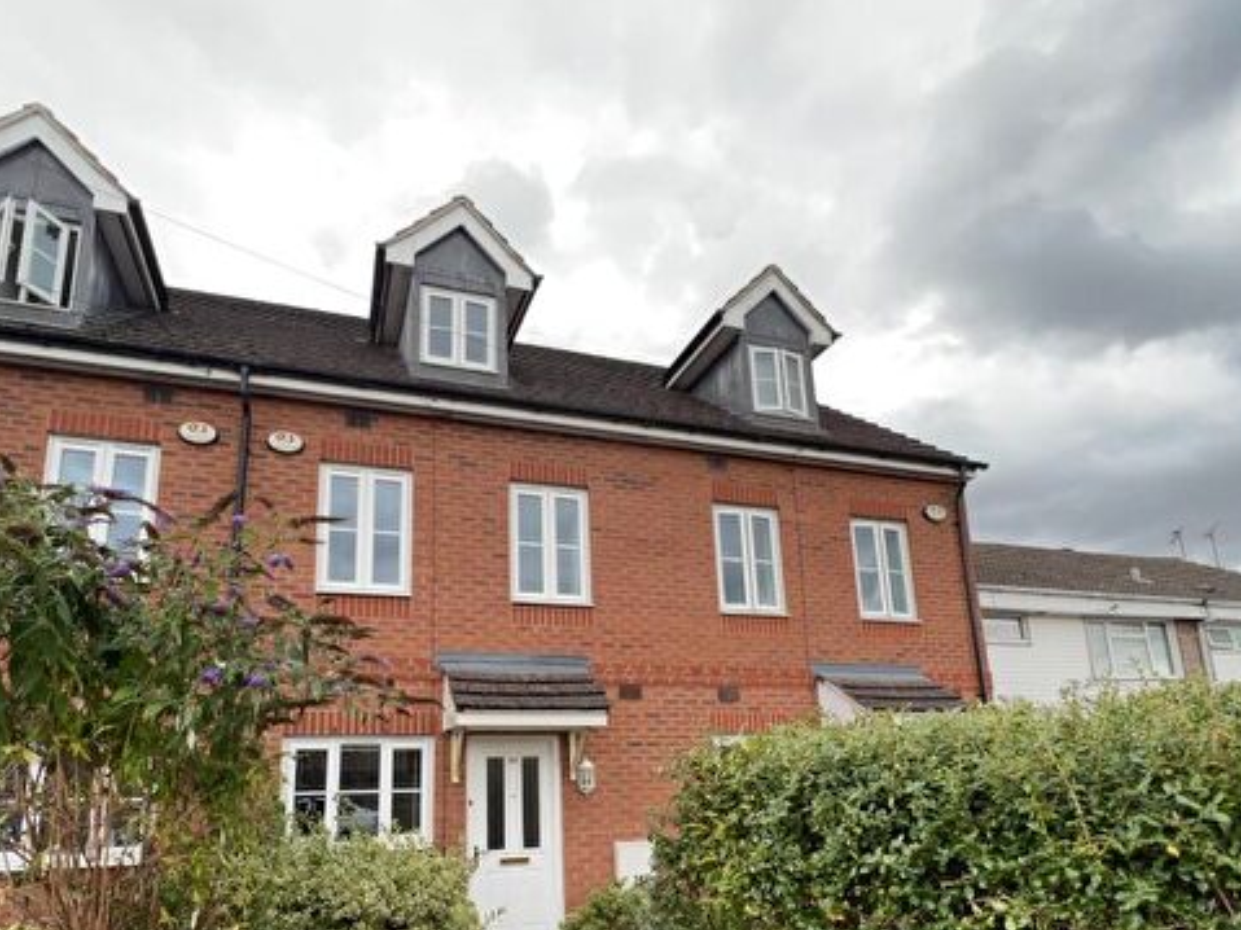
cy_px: 633
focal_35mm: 19
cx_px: 560
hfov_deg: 84.4
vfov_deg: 66.5
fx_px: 681
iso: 32
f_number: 1.8
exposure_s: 1/180
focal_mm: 1.57
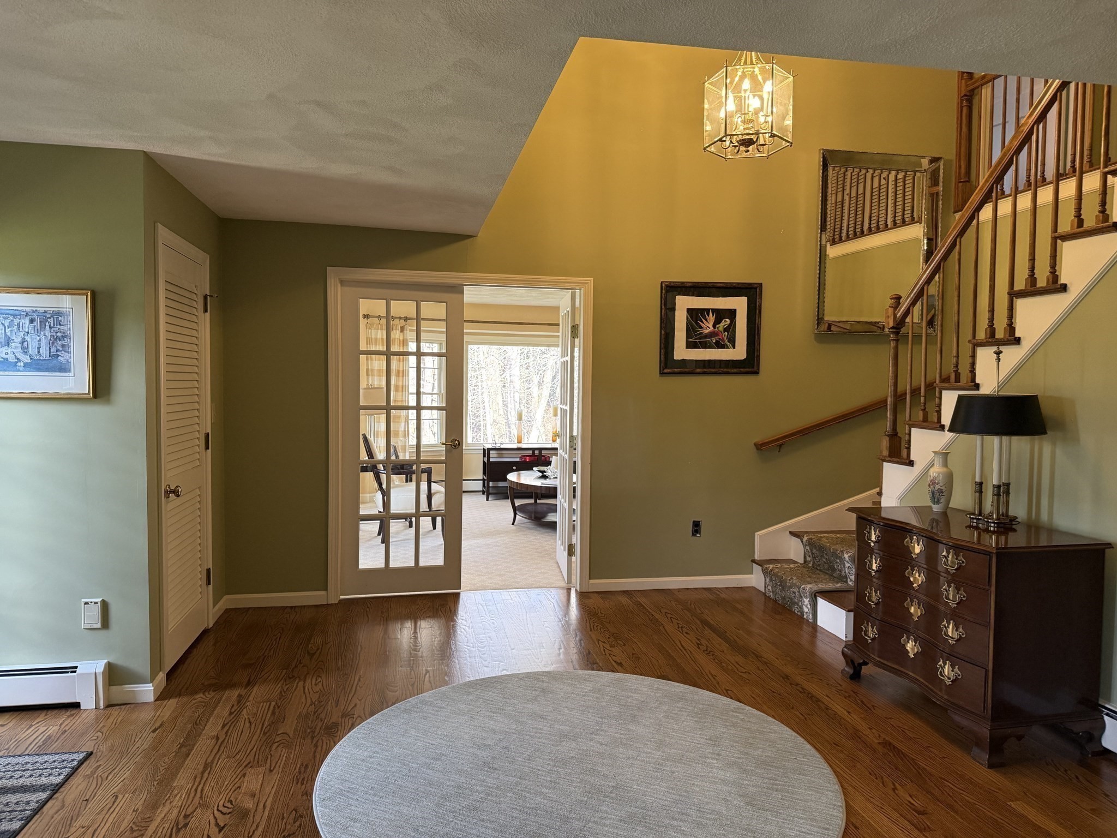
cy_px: 419
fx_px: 774
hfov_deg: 71.6
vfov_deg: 56.8
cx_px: 558
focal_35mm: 24
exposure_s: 1/120
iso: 400
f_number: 1.78
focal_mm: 6.76
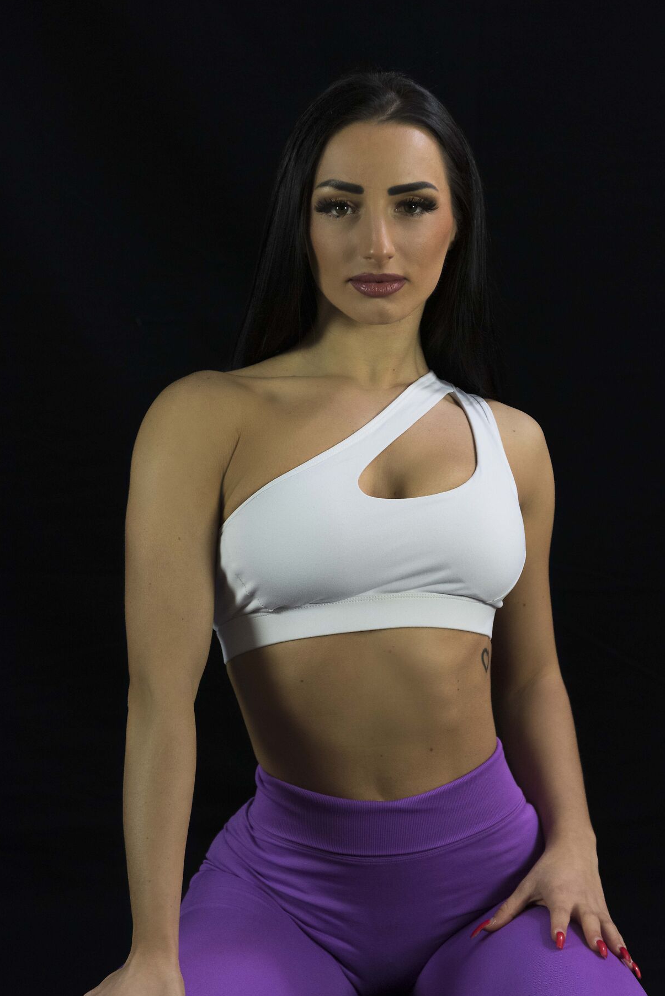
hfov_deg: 12.1
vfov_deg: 18.1
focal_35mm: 113
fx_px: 3128
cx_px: 405
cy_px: 578
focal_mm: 85
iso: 1000
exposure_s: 1/125
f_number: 4.5
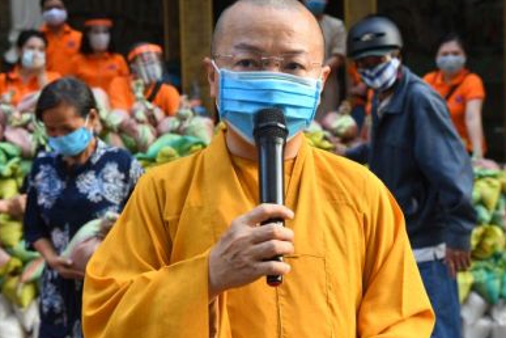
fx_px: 871
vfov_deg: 21.9
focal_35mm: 62
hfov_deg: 32.3
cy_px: 166
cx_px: 286
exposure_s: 1/100
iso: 640
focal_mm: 48
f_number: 4.5
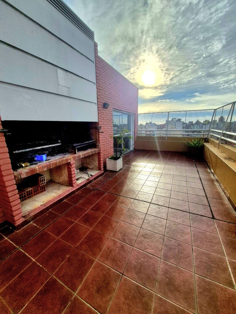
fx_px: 118
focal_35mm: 13
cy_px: 157
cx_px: 118
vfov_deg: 106.2
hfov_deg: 89.9
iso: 50
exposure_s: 1/5000
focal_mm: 1.74
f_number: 2.2
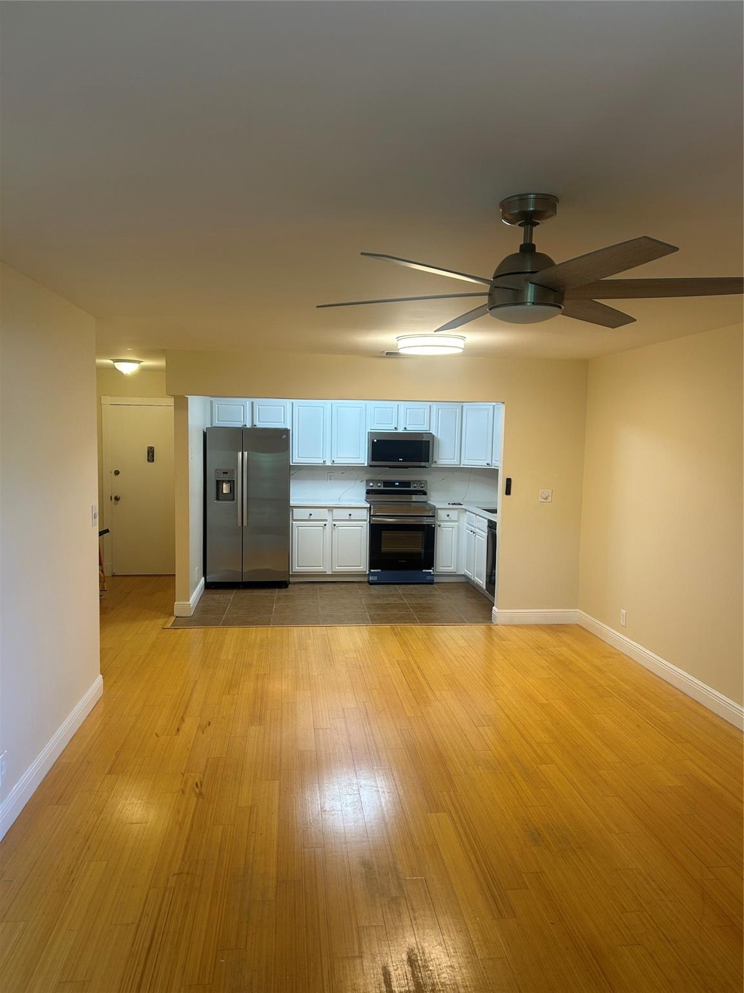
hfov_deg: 53.1
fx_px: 745
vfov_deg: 67.3
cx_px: 372
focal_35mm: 26
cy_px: 496
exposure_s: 1/60
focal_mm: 5.7
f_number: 1.5
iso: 80
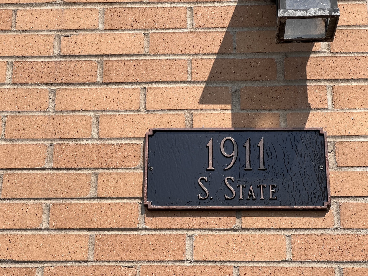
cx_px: 184
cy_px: 138
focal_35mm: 77
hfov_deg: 25.3
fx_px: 819
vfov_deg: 19.1
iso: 32
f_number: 2.8
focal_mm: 9
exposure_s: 1/874
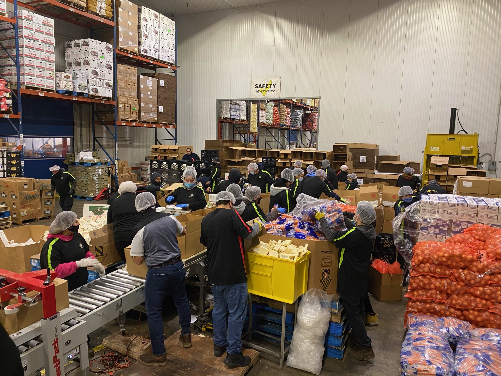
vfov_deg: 53.1
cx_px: 250
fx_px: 376
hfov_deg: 67.3
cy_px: 188
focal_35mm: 26
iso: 250
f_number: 1.8
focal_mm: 4.25
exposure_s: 1/60
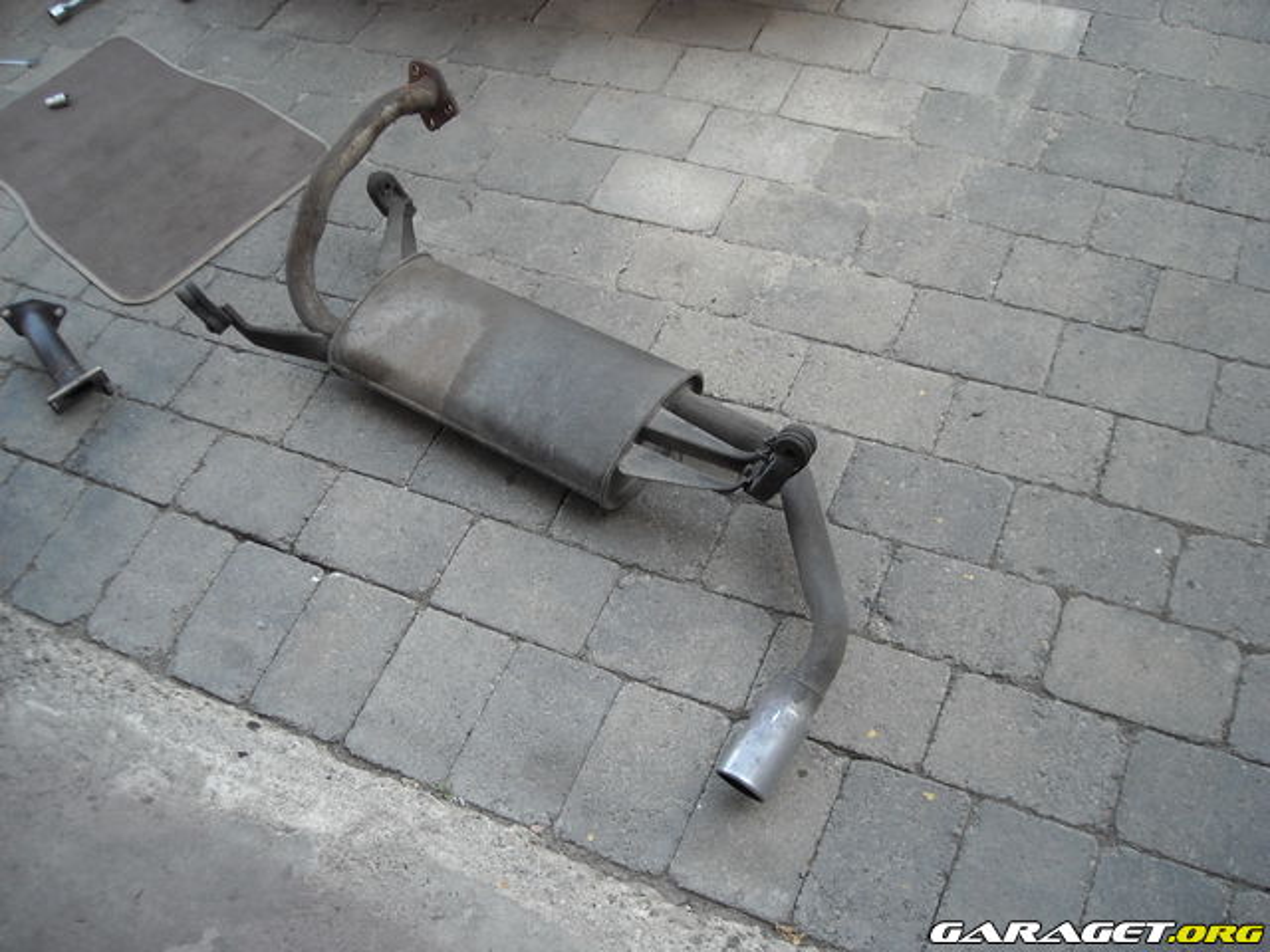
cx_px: 635
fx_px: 1284
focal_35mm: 35
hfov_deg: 52.6
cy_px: 476
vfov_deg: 40.7
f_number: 2.8
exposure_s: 1/96
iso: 64
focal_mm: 5.7
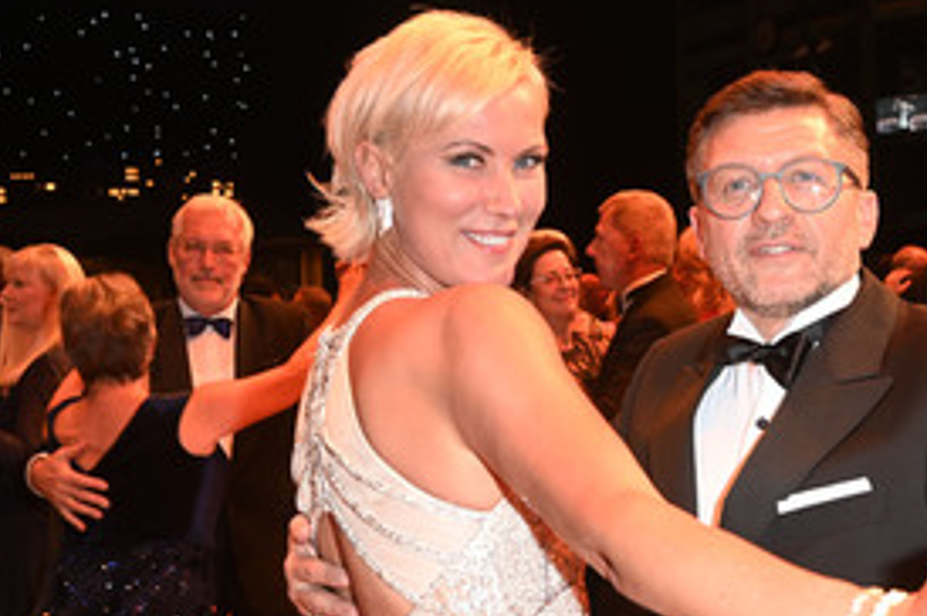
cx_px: 601
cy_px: 410
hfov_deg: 38.6
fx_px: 1312
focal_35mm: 51
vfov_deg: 26.3
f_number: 5.6
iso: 2000
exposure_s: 1/125
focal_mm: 31
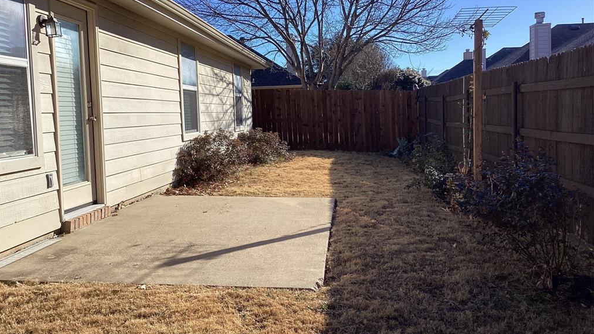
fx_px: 536
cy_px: 141
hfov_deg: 58.0
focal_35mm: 34
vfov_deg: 34.6
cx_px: 296
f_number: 2.4
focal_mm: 3.3
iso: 25
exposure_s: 1/1359
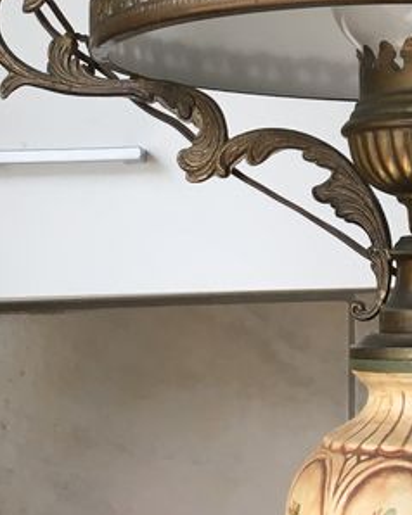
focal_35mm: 95
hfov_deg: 15.8
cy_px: -31
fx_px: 1449
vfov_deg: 19.4
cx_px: 426
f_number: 2.2
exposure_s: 1/33
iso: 32
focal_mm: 4.15
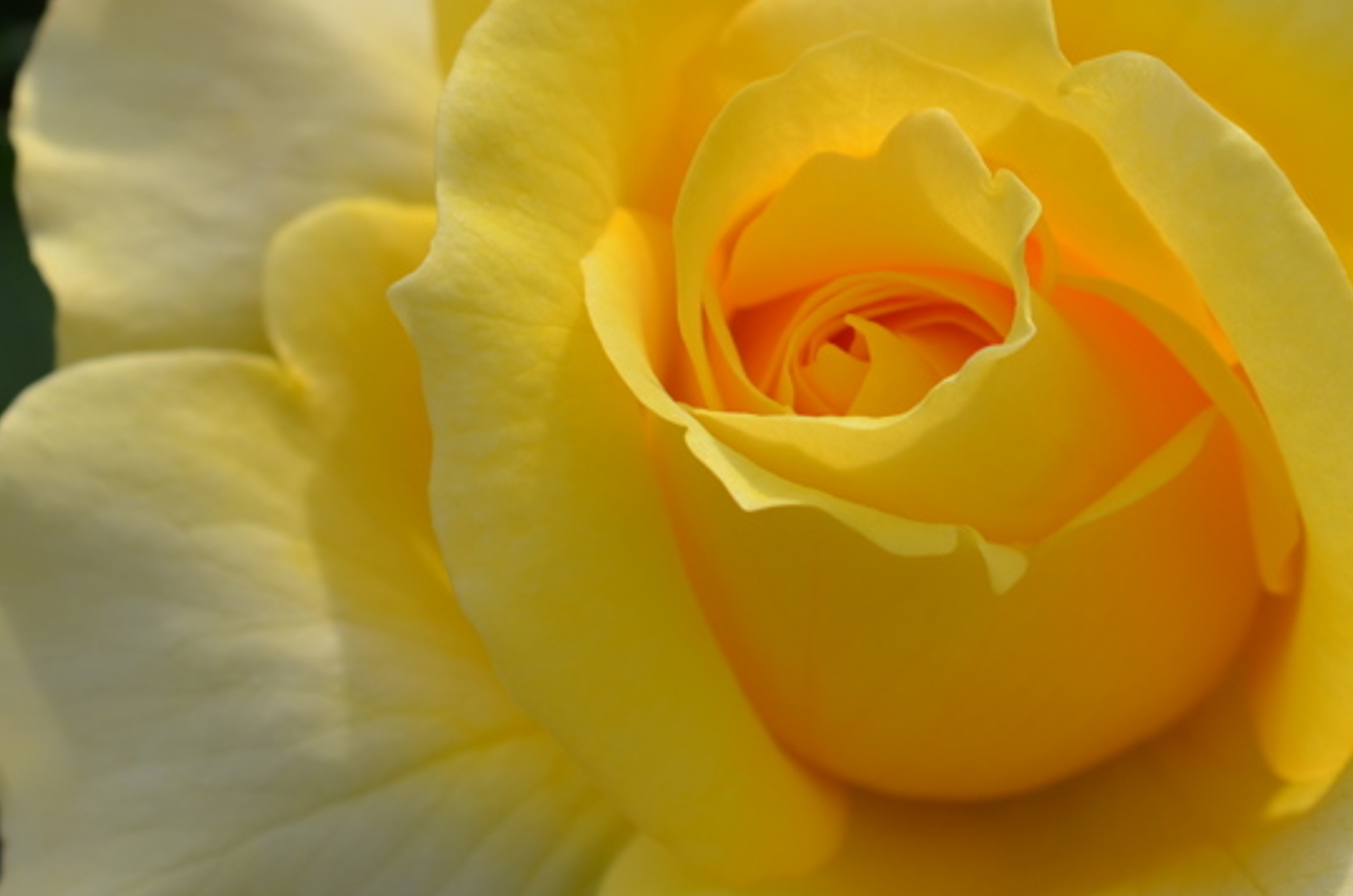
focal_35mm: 114
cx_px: 1079
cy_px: 314
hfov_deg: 17.8
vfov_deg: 12.0
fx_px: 4276
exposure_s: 1/250
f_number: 8
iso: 100
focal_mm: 40
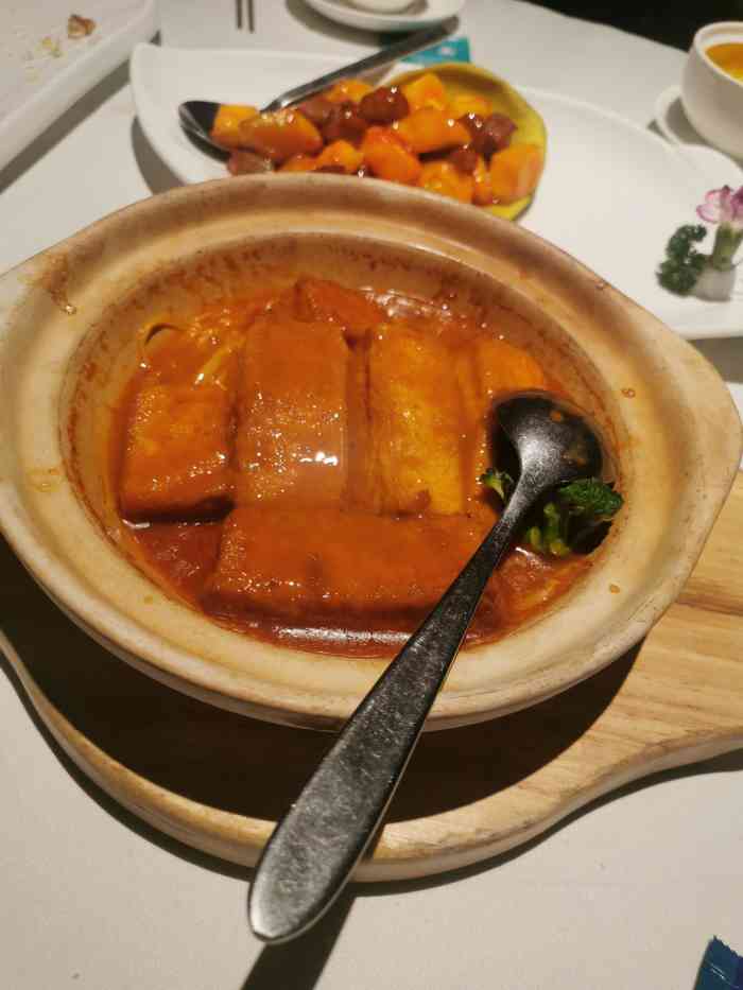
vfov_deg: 65.3
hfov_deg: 51.4
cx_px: 372
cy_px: 495
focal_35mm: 27
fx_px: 773
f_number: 1.8
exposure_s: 1/100
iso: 125
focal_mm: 5.58
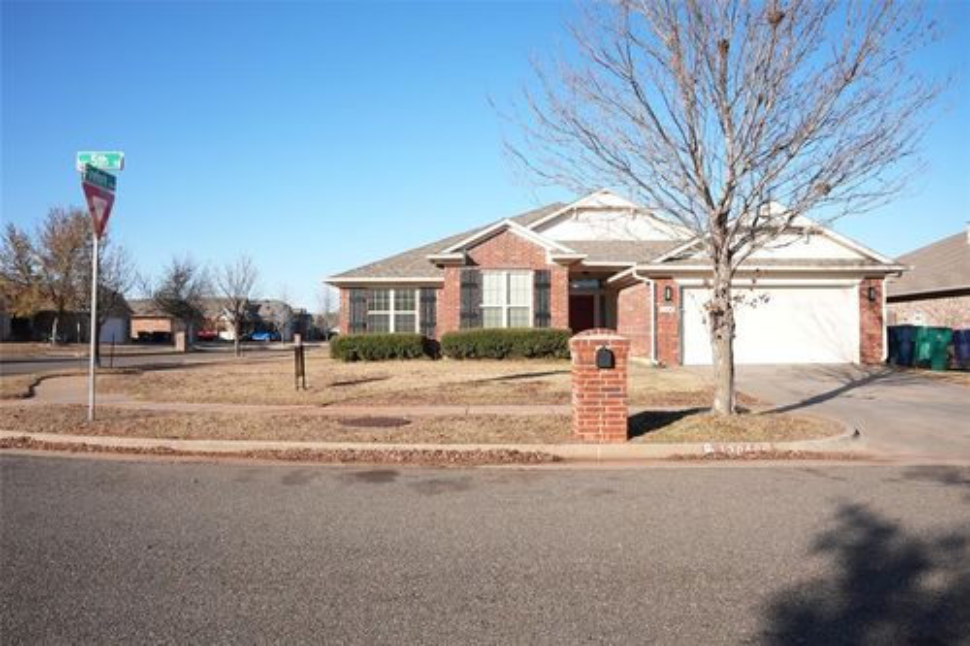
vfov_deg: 53.1
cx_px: 485
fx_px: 646
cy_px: 323
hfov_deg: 73.8
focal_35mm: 24
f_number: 14
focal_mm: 24
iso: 200
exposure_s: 1/80
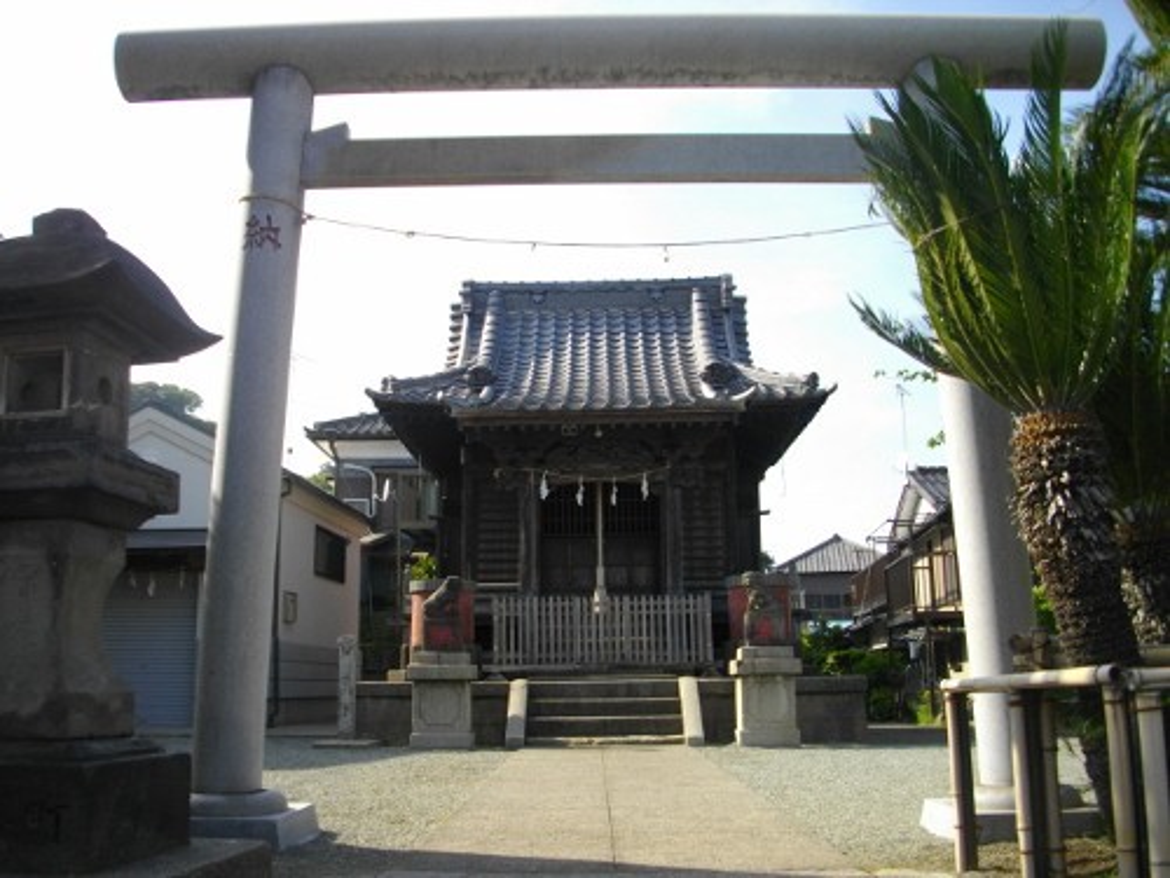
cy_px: 439
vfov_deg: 44.2
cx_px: 585
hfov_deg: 56.8
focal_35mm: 32
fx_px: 1082
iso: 100
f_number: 2.9
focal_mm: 5.7
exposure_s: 1/640
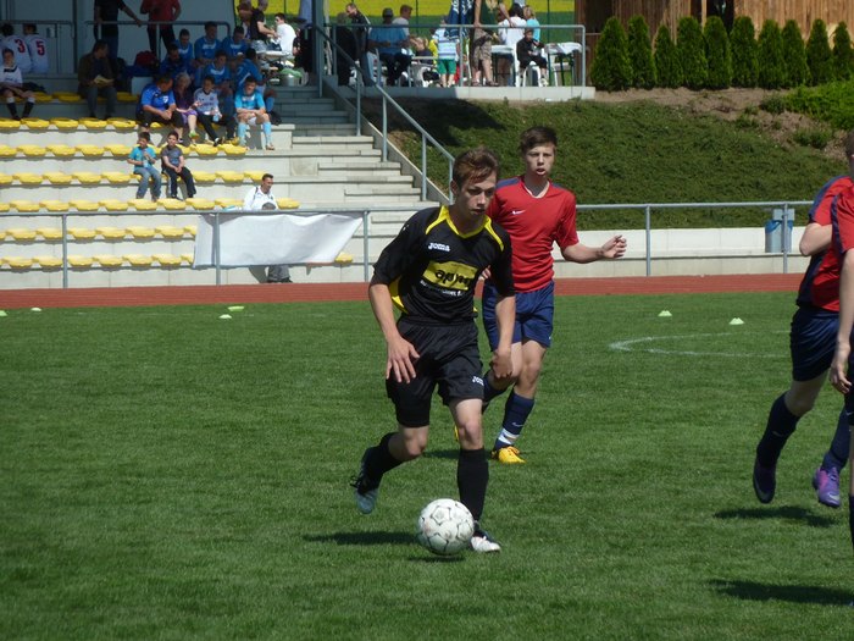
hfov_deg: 6.6
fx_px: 7401
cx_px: 427
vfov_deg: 5.0
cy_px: 320
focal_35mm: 300
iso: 80
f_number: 5.6
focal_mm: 49.2
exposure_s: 1/500
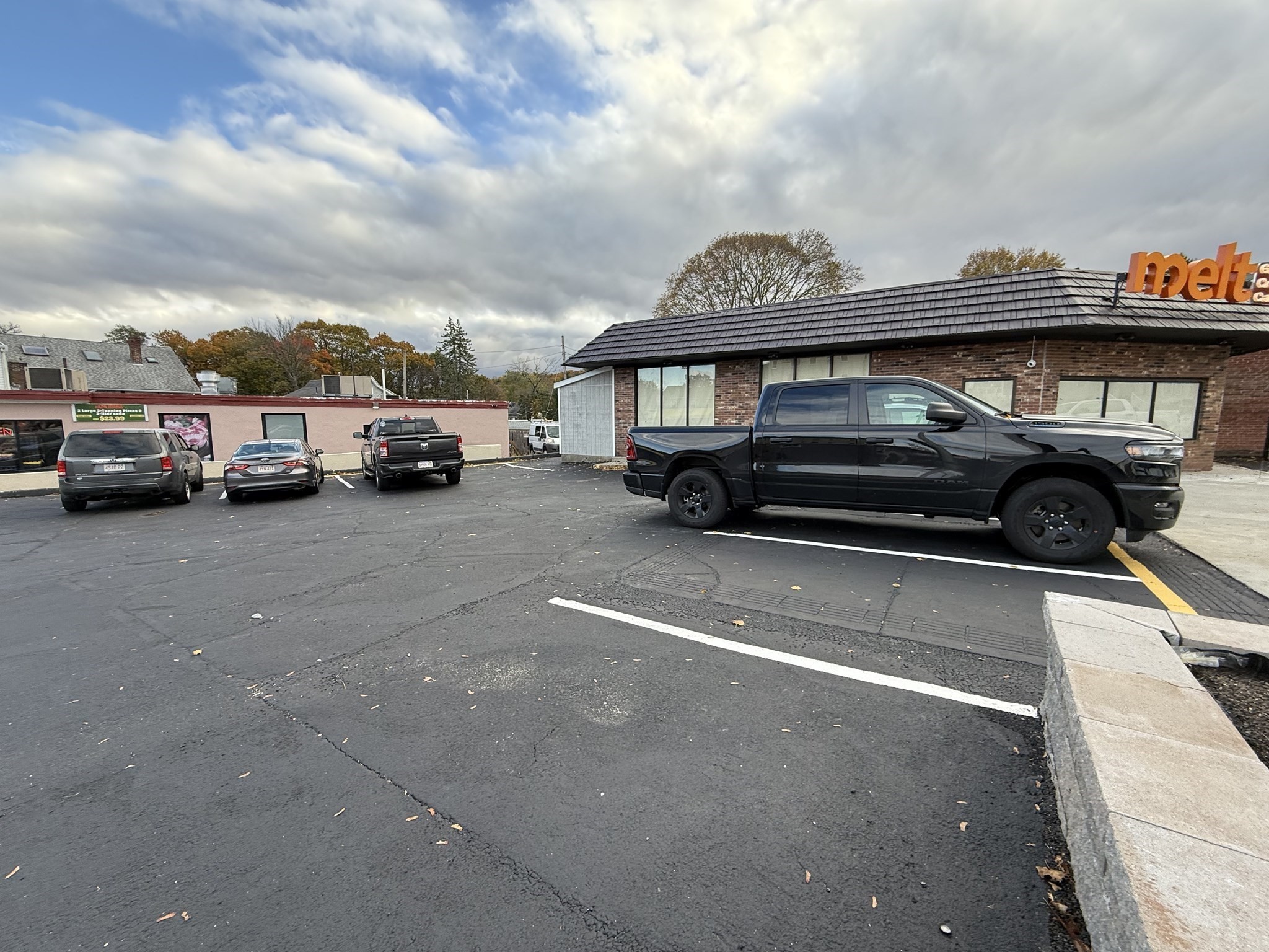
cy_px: 476
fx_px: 513
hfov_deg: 102.1
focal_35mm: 14
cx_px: 634
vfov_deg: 85.7
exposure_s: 1/331
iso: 64
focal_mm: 2.22
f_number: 2.2
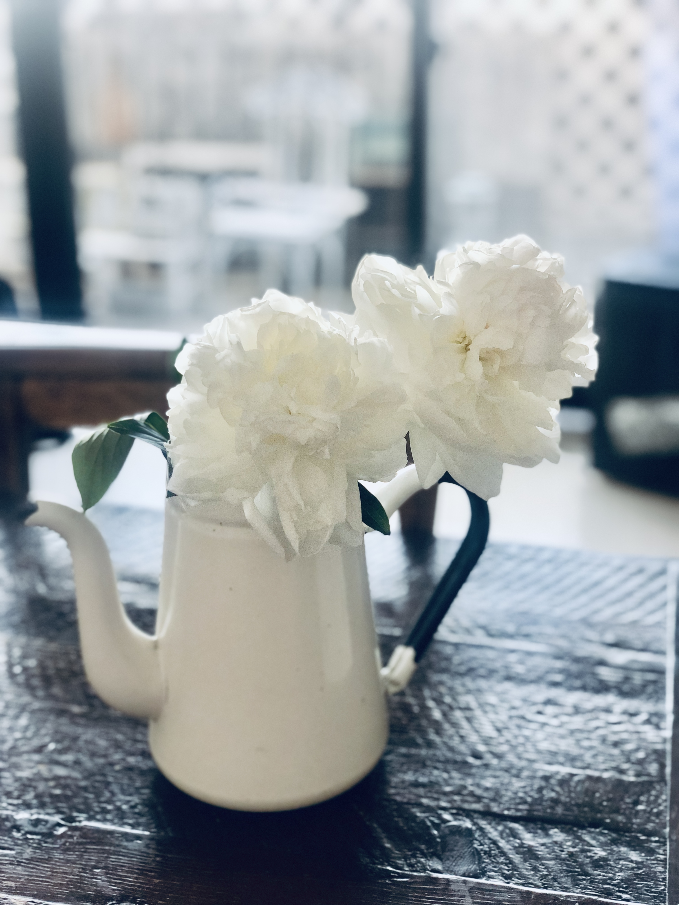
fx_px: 1360
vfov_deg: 36.8
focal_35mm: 52
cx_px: 340
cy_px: 452
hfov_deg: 28.0
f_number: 2.4
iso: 80
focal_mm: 6
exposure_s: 1/60
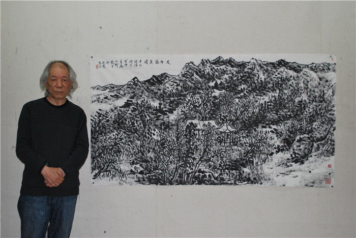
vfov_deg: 30.9
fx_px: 431
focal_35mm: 44
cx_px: 178
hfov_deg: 44.9
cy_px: 119
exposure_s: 1/60
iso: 200
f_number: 4.8
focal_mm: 29
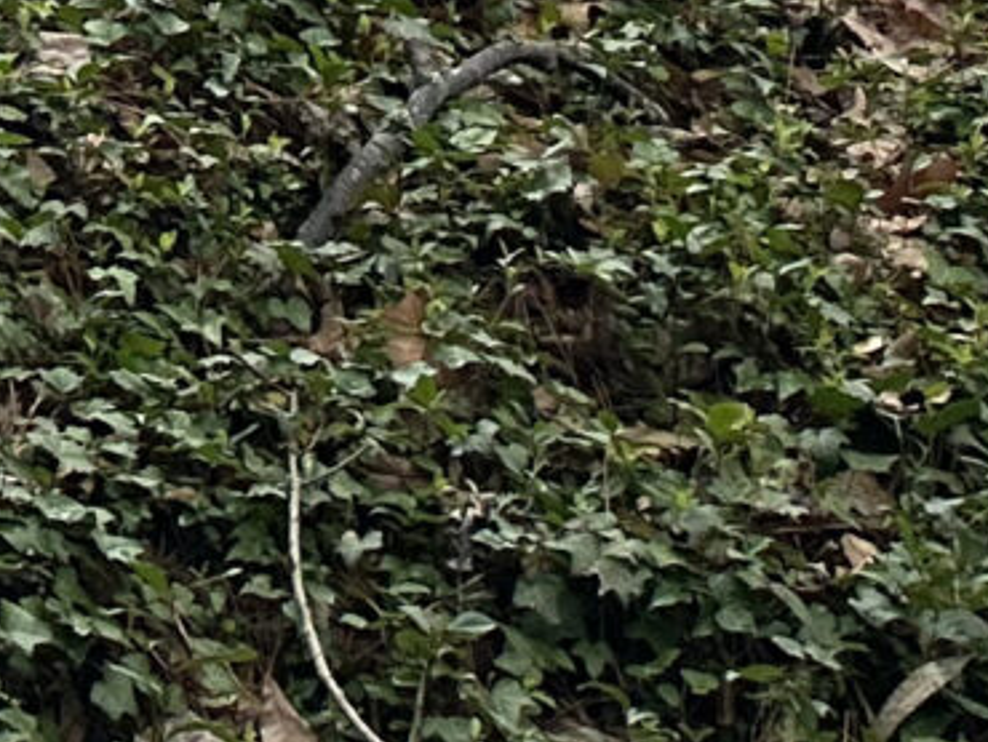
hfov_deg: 11.7
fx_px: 4741
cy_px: -1754
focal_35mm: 166
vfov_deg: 7.5
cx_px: -171
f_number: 1.78
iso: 80
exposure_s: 1/2353
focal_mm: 6.86
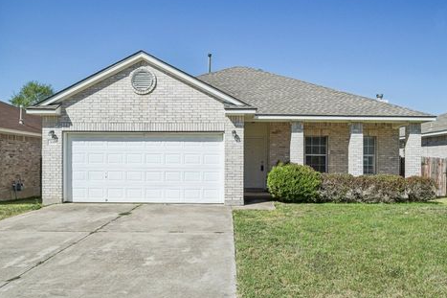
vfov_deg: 43.6
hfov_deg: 61.9
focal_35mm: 30
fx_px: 372
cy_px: 147
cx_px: 234
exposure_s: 1/1600
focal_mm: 19
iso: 400
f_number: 8
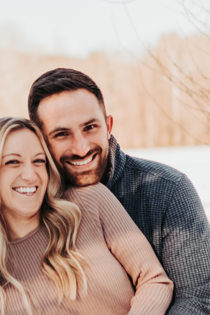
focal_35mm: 128
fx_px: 1122
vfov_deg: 16.0
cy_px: 201
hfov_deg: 10.7
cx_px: 108
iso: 100
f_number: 1.4
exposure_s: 1/2500
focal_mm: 35
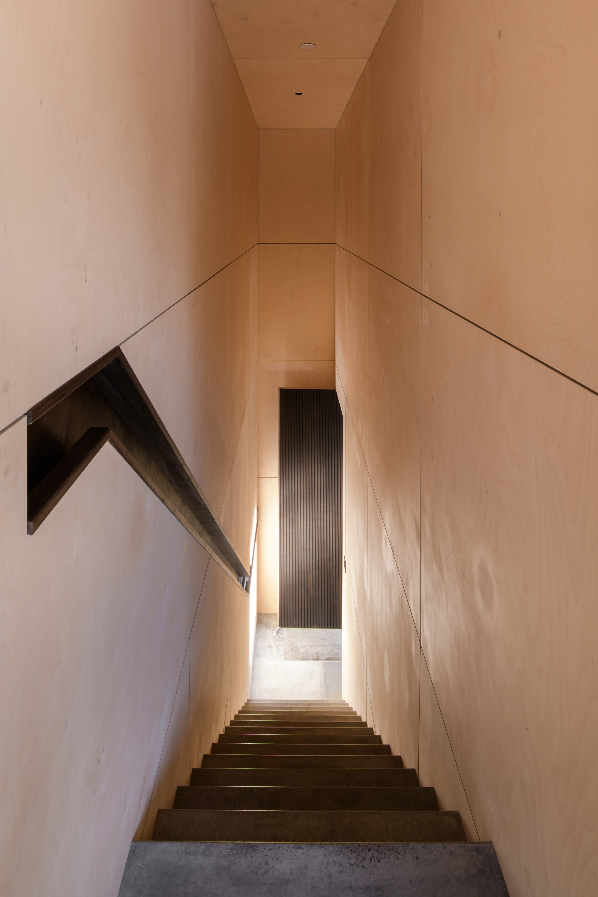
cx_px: 299
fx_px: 473
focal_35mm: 19
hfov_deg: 64.6
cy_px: 448
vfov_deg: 86.9
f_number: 14
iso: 160
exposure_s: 1/2.5
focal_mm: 19
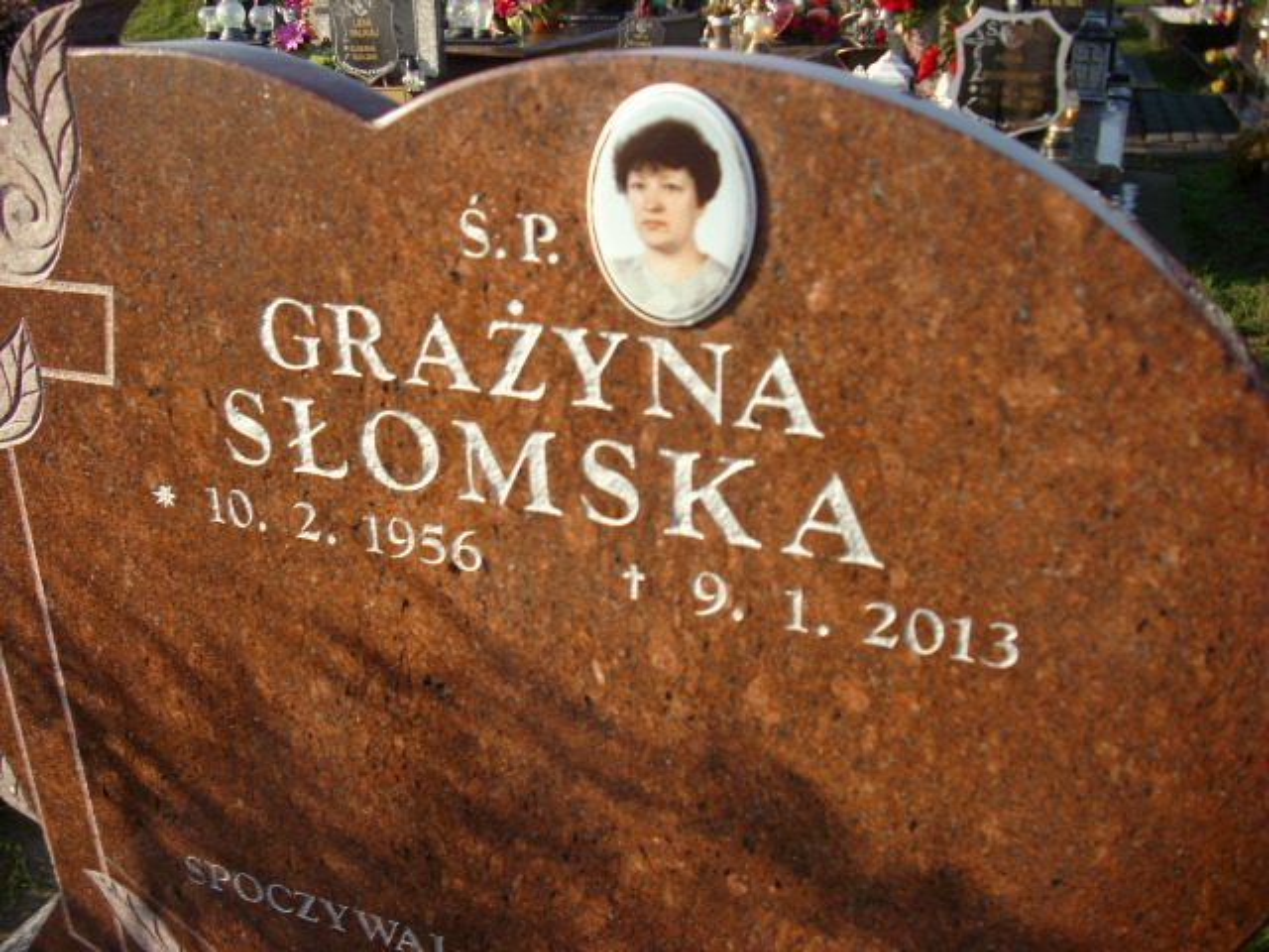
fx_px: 1356
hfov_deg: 50.1
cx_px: 634
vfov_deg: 38.7
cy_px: 476
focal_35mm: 37
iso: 50
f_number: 2.8
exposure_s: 1/647
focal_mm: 6.2
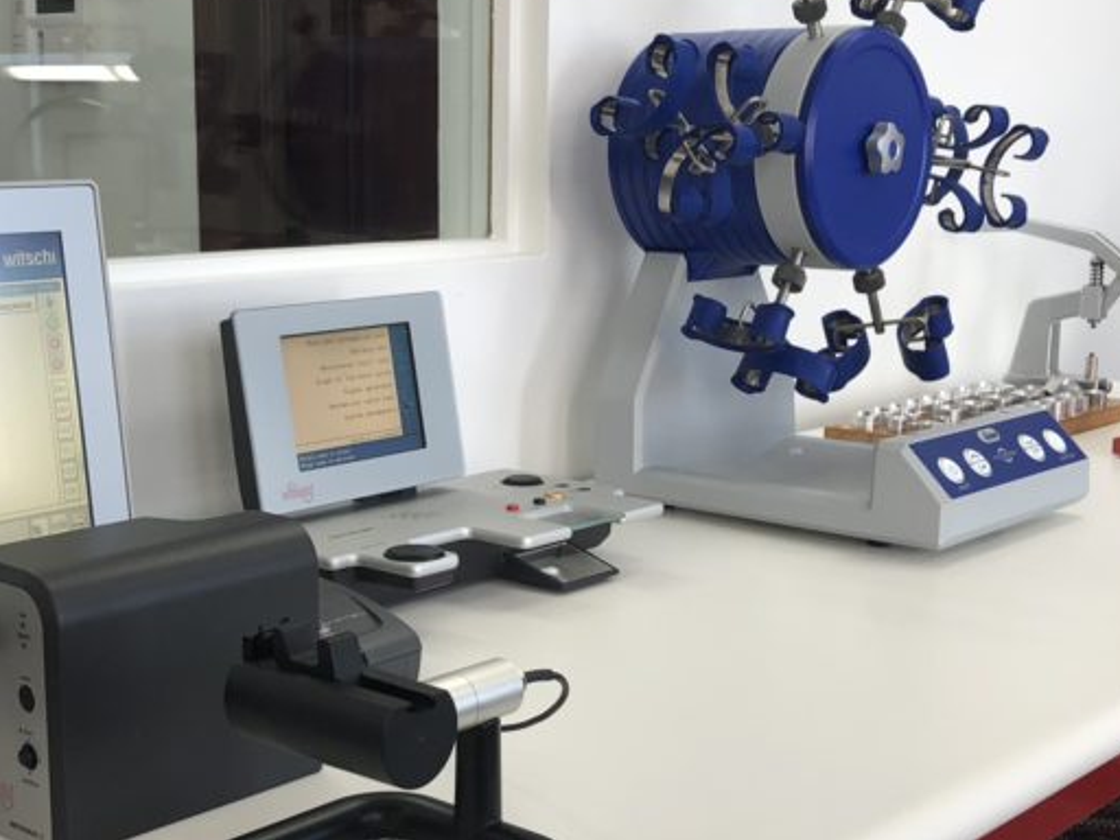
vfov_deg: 26.1
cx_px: 521
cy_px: 492
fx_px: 1812
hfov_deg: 34.3
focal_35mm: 56
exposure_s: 1/120
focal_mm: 4
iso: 40
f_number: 1.8
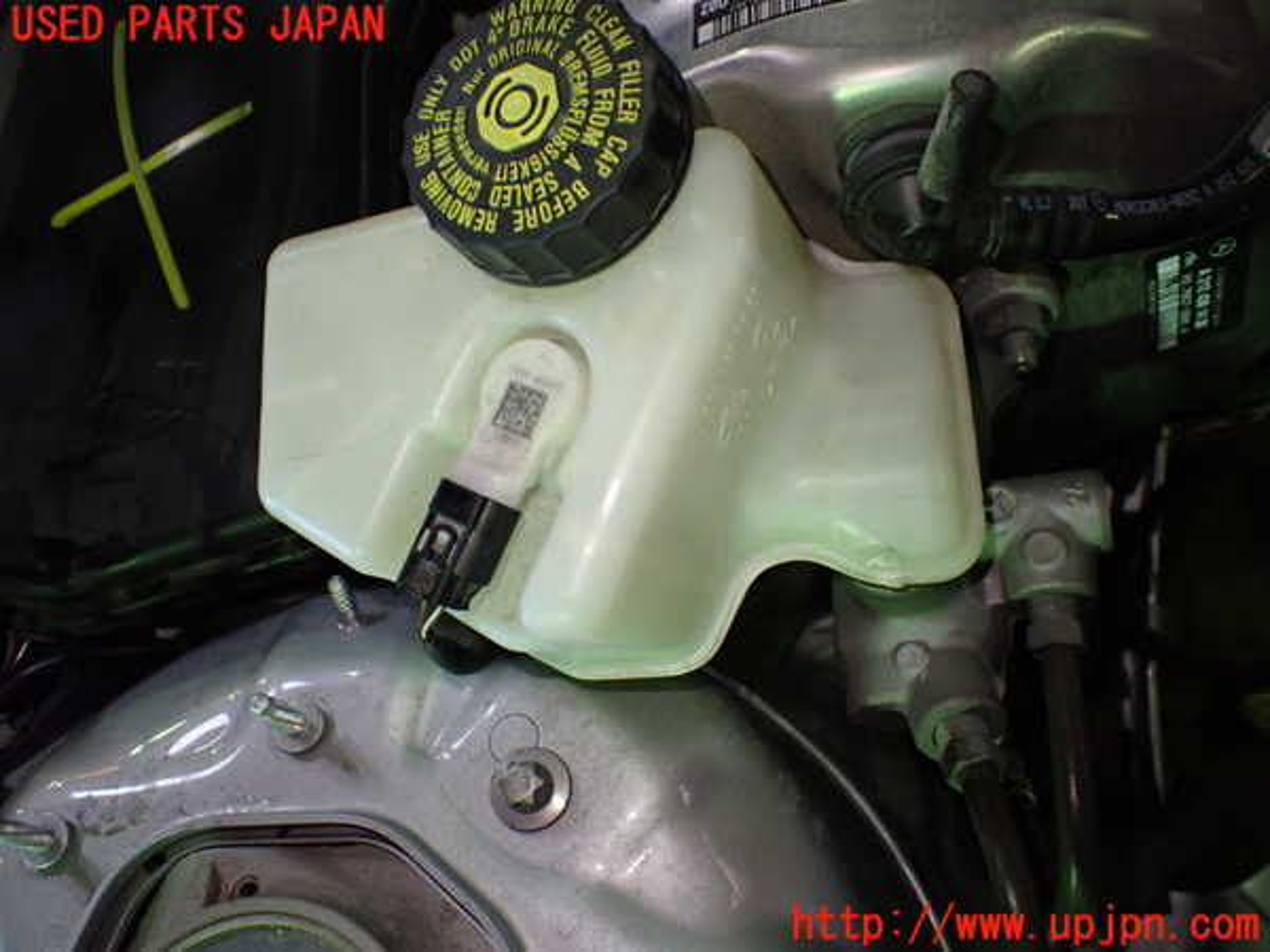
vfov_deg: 46.8
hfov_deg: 60.0
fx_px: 1101
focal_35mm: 30
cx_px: 635
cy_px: 476
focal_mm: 5.4
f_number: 2.3
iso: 500
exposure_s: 1/125
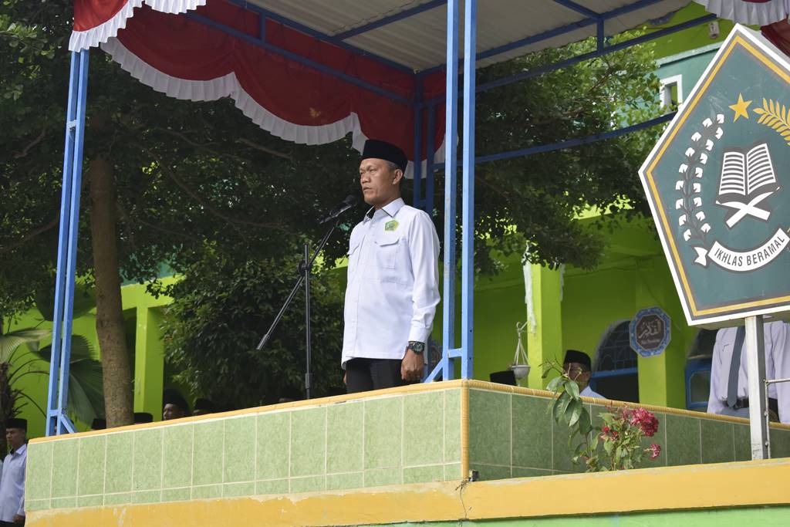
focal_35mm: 82
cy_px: 264
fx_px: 1811
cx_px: 395
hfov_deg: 24.6
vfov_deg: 16.6
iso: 400
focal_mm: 55
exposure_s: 1/640
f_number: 5.6
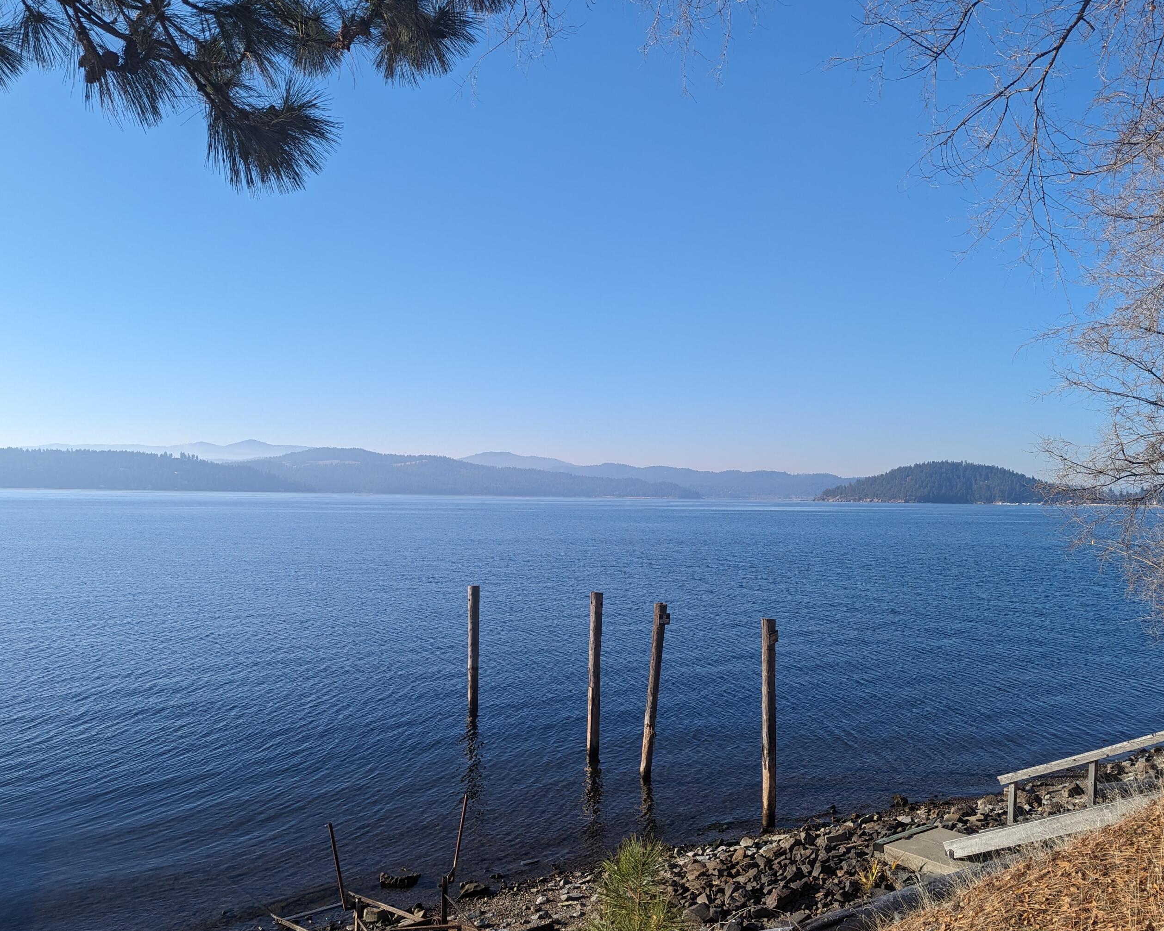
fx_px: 965
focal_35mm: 28
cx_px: 613
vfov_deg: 51.5
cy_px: 512
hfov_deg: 62.2
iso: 45
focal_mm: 6.81
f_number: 1.85
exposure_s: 1/1887
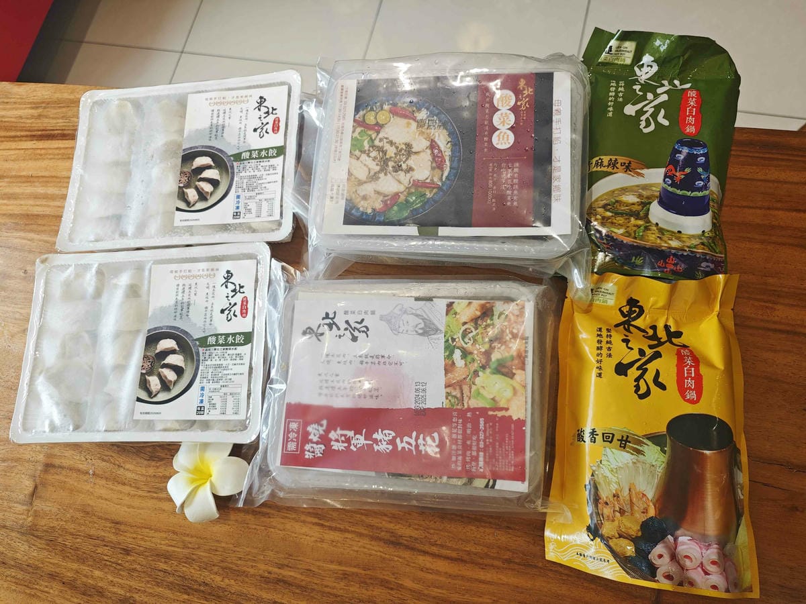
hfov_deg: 73.9
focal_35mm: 23
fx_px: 536
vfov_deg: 58.9
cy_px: 302
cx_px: 403
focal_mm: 8.72
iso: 200
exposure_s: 1/120
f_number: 2
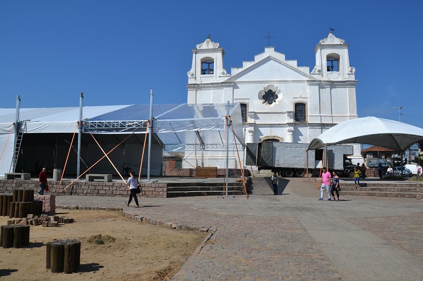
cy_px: 140
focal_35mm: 27
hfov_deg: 67.4
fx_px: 317
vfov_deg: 47.9
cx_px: 212
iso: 100
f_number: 9
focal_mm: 18
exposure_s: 1/320
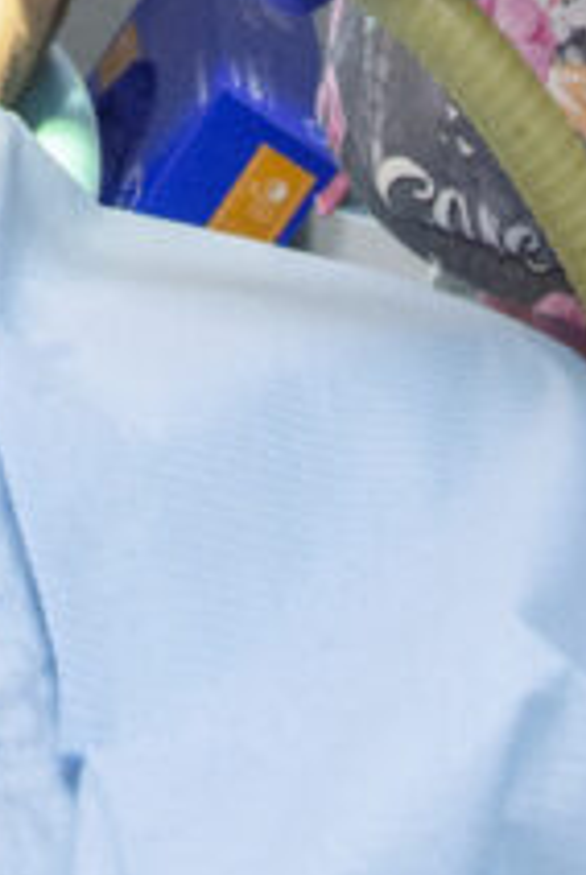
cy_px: -1403
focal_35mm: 285
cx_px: -95
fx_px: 6929
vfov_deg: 6.8
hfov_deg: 4.8
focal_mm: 35
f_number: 6.3
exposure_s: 1/125
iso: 1600
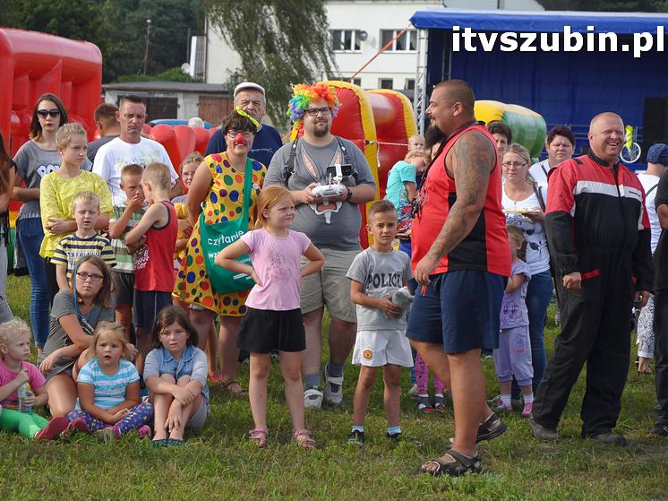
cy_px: 250
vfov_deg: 12.9
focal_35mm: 115
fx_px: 2218
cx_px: 315
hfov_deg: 17.1
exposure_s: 1/640
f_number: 6.3
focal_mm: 70
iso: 400
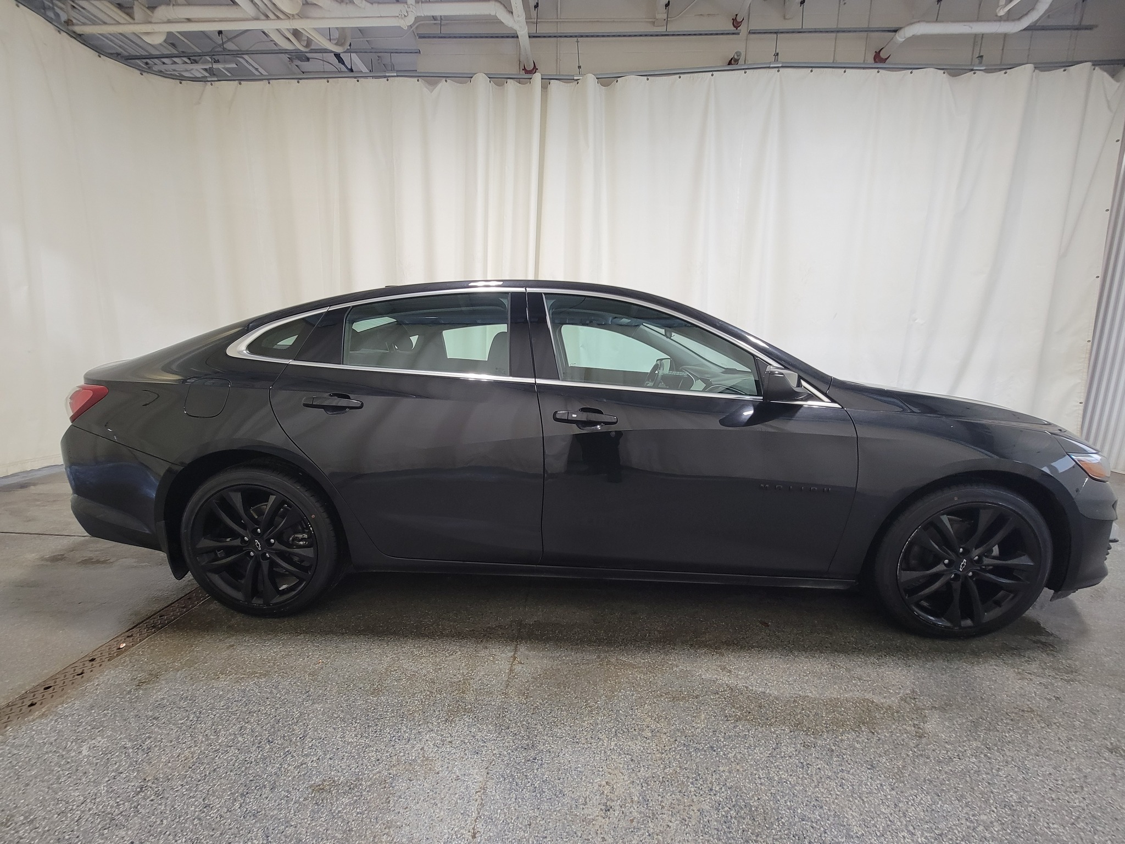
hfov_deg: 106.2
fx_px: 422
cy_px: 422
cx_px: 562
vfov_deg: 89.9
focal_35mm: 13
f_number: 2.2
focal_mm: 2.2
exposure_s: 1/60
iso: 160
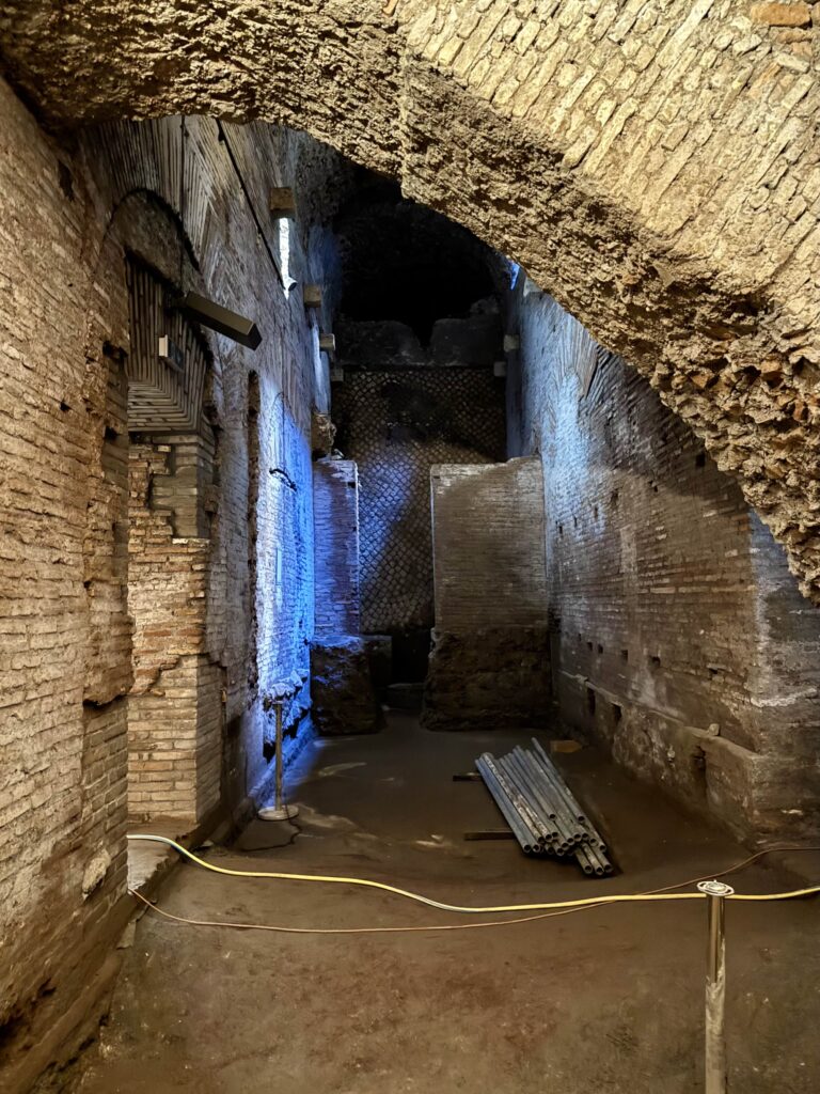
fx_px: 758
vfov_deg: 71.6
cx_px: 410
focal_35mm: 24
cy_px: 547
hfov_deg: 56.8
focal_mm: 6.76
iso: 2500
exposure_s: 1/5
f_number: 1.78
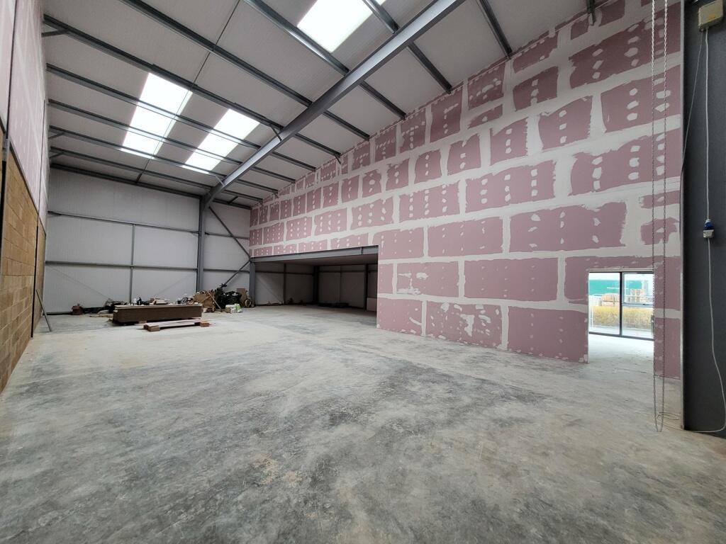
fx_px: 273
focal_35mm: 13
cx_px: 363
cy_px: 272
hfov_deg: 106.2
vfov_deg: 89.9
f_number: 2.2
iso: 250
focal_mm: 1.74
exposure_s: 1/50
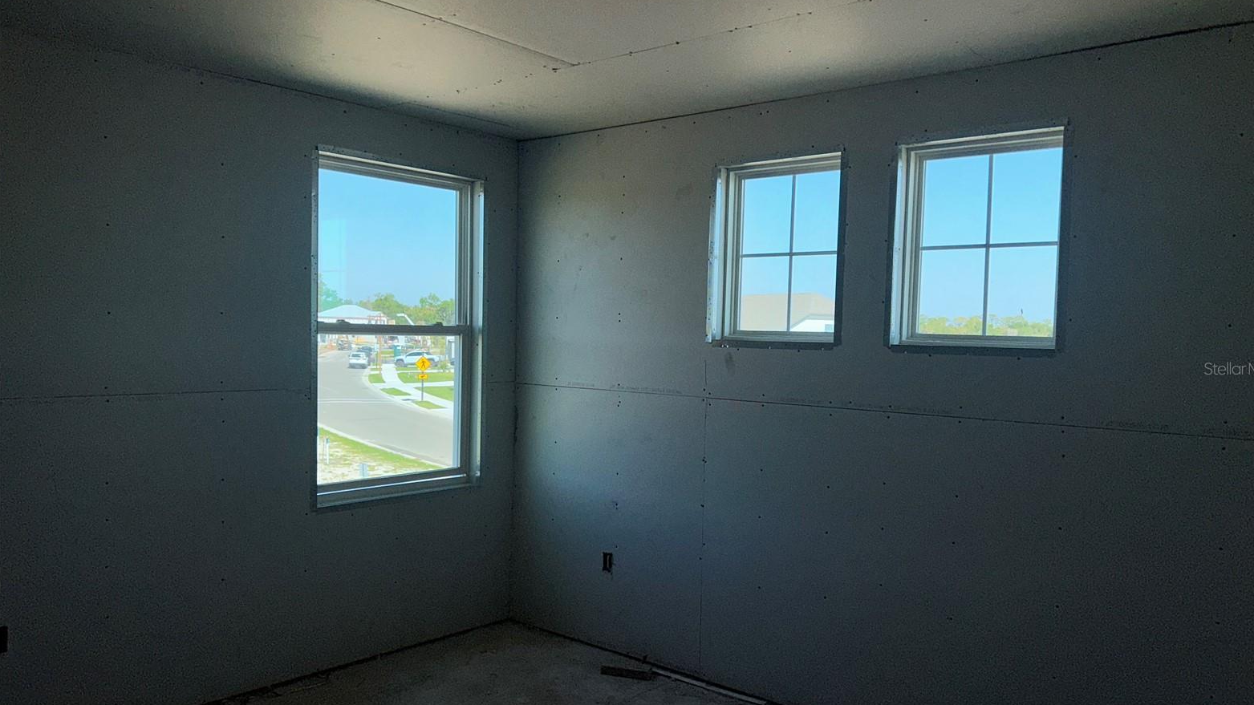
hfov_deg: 66.1
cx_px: 638
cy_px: 368
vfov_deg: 40.2
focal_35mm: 29
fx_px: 964
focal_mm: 5.7
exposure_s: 1/2165
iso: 32
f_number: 1.5
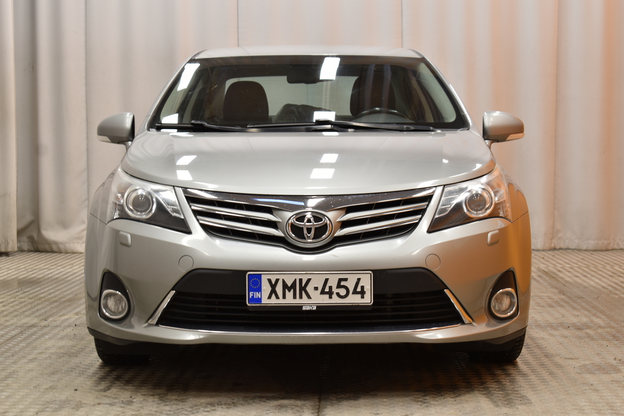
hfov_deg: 28.1
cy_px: 208
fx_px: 1248
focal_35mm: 72
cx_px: 312
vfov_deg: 18.9
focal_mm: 48
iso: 100
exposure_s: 1/6
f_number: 6.3
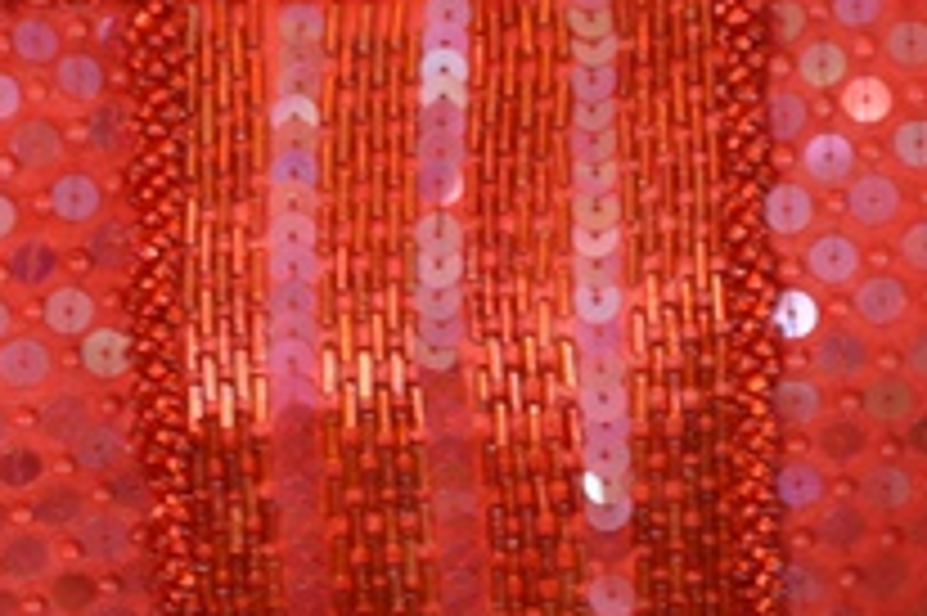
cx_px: 504
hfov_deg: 8.6
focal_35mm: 240
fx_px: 6187
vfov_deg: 5.7
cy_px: 148
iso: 800
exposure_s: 1/50
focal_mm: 55
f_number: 5.6
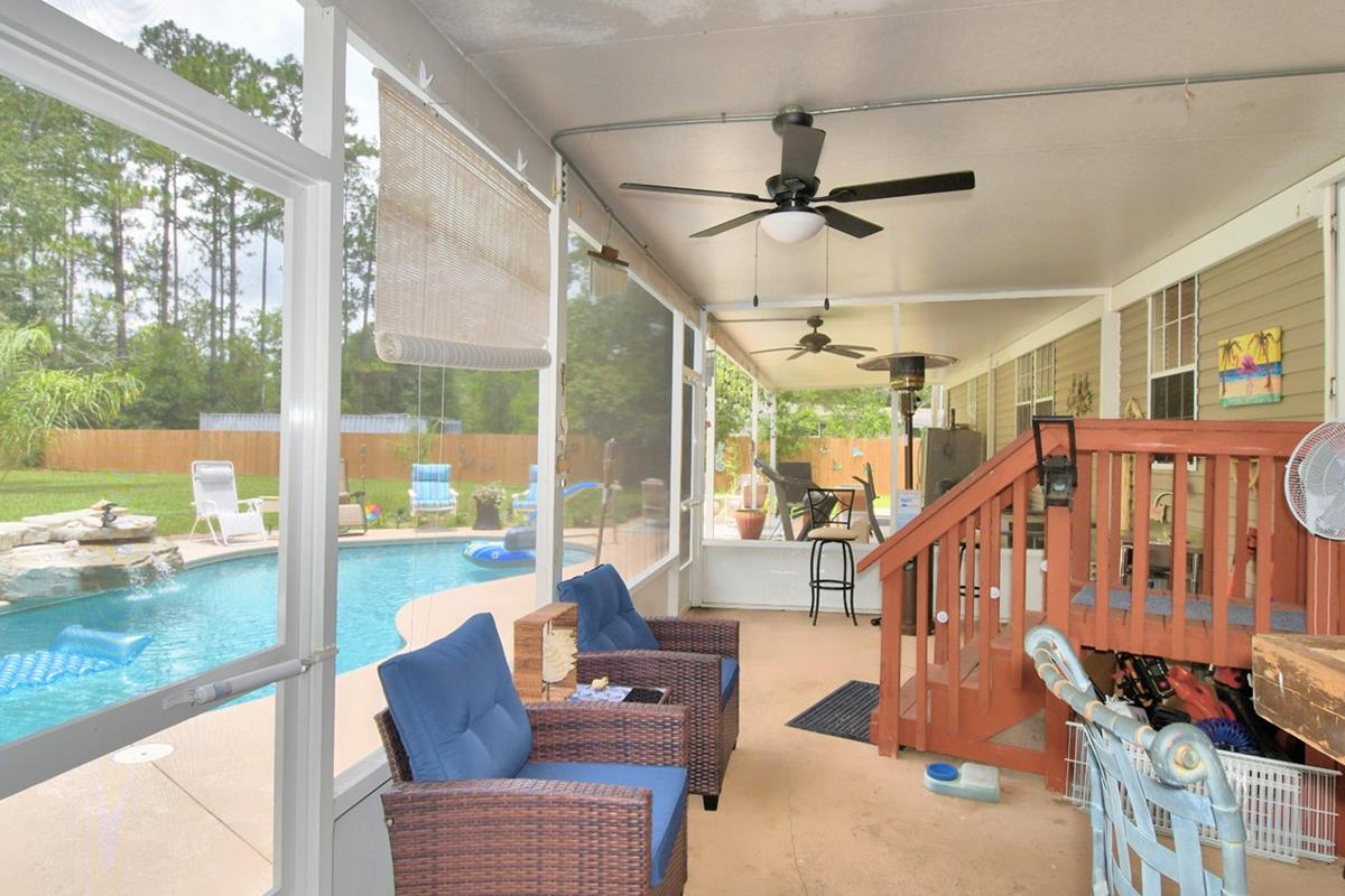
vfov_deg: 61.9
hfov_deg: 83.8
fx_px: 747
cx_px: 726
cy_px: 444
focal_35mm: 20
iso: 100
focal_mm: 10
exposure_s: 1/250
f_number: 6.3
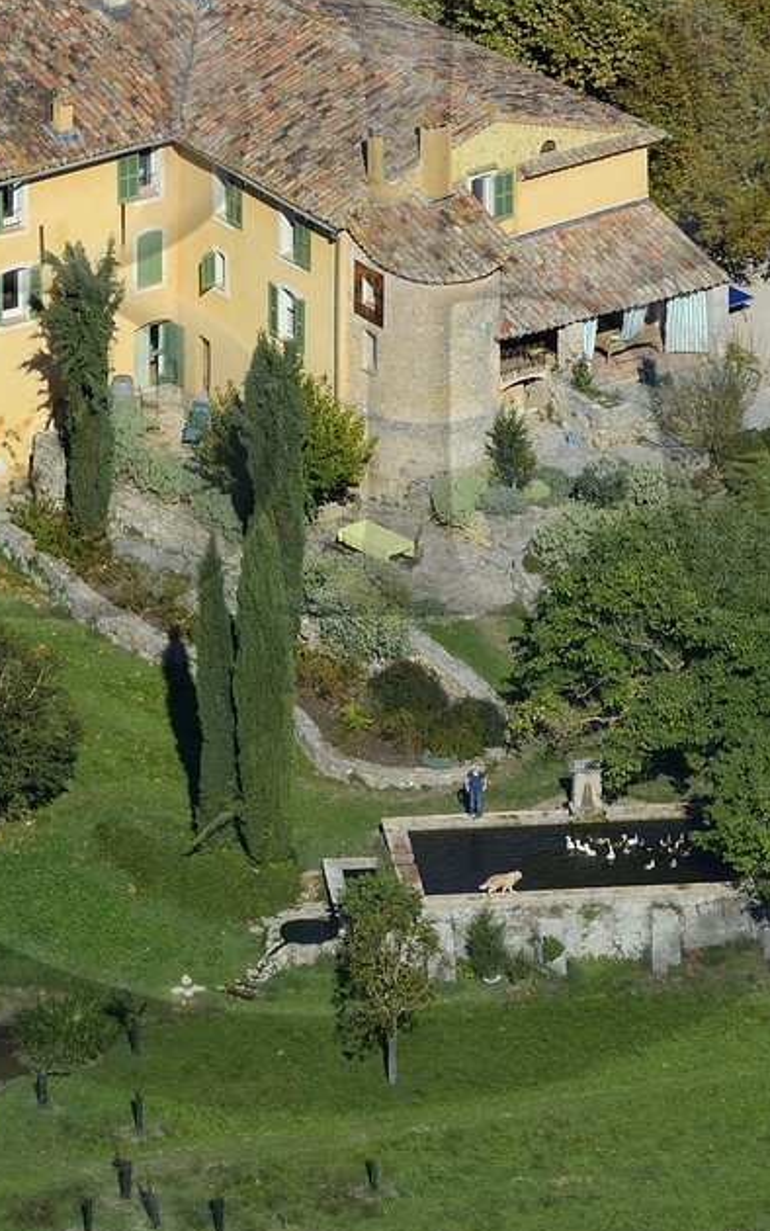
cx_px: 319
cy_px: 299
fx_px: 17351
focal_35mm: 517
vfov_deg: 4.1
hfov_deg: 2.5
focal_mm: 200
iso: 800
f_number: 8
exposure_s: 1/2000
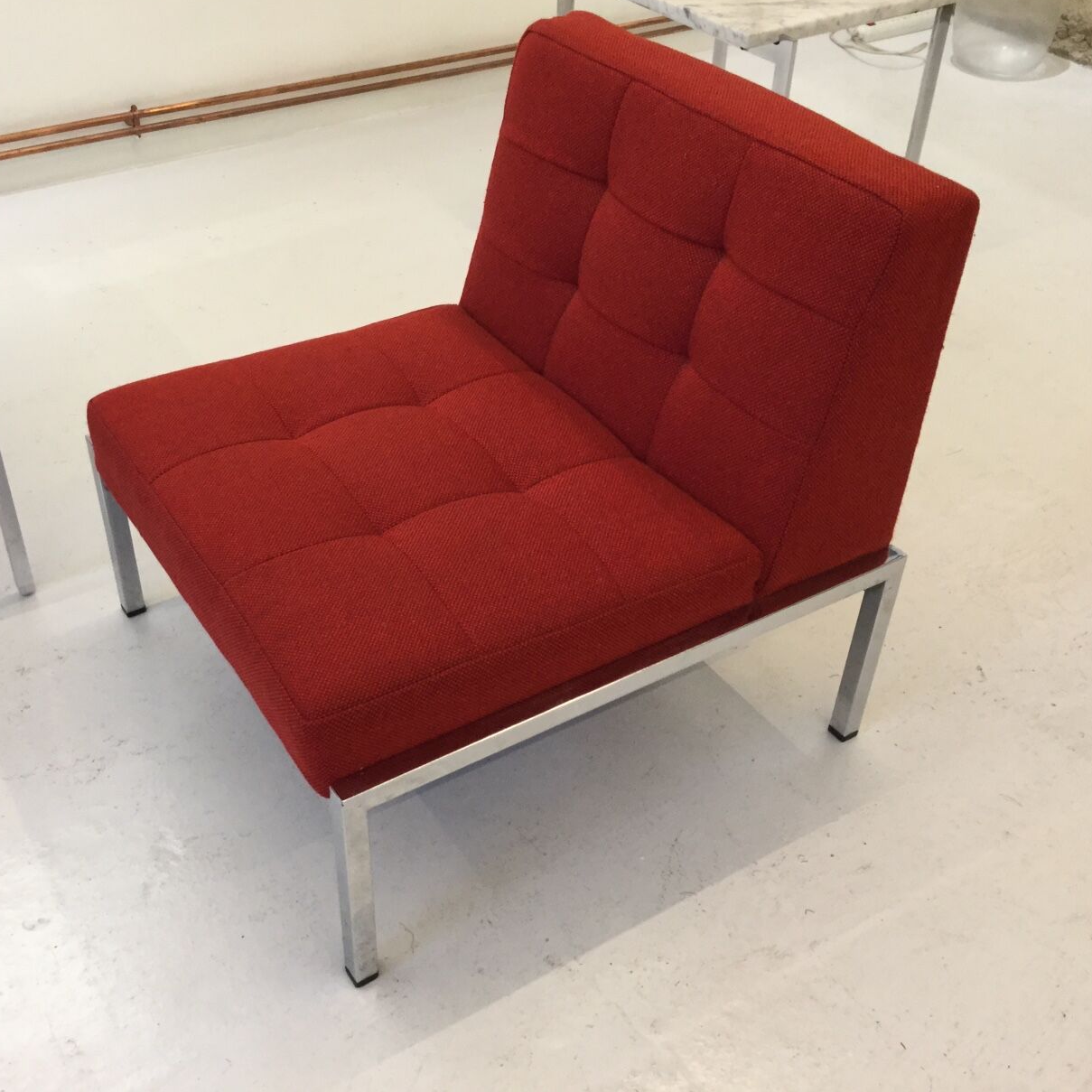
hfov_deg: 44.8
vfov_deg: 44.9
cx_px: 470
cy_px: 540
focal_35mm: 37
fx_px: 1321
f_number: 2.4
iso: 100
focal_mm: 3.3
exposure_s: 1/33
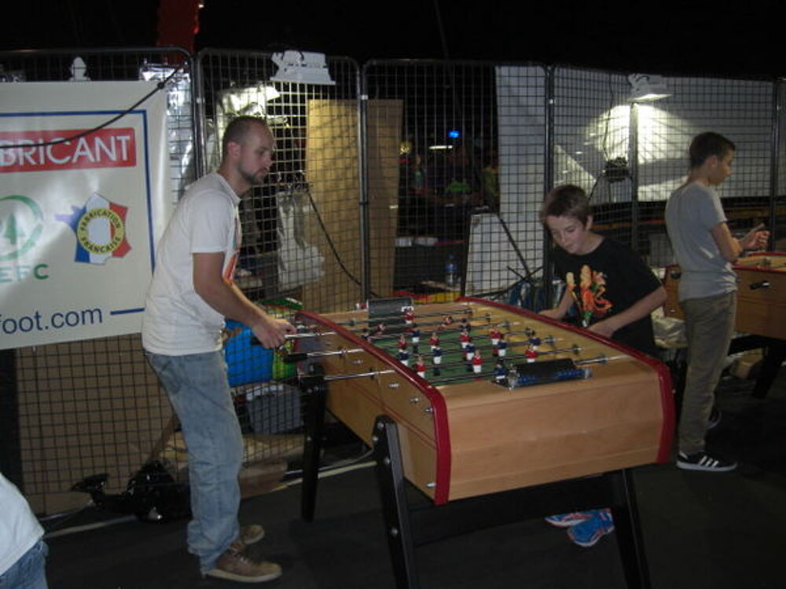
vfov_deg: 37.7
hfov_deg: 49.0
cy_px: 294
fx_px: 863
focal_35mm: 38
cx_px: 393
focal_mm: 7.9
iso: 200
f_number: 2.8
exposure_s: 1/60
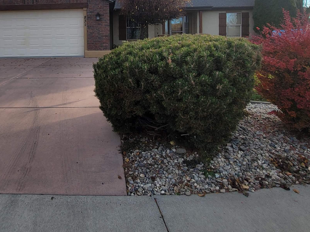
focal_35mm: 25
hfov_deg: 66.6
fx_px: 224
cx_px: 92
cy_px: 46
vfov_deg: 51.4
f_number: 2.2
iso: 64
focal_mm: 2.2
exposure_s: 1/794
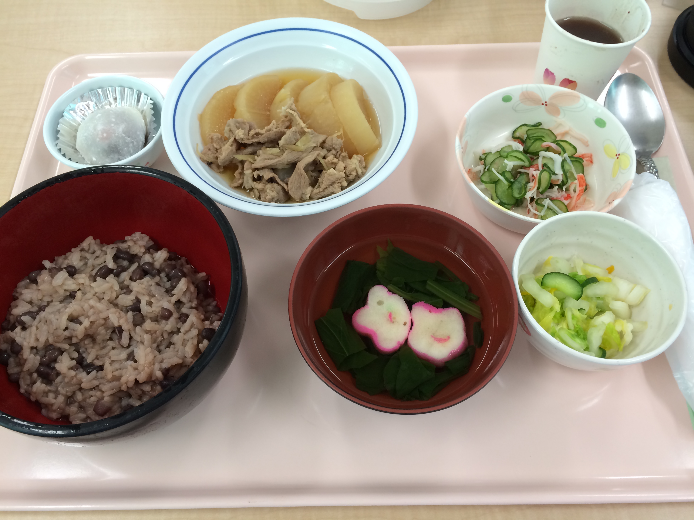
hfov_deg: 60.0
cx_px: 347
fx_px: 601
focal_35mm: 30
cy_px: 260
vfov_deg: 46.8
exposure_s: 1/40
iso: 40
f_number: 2.2
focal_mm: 4.12
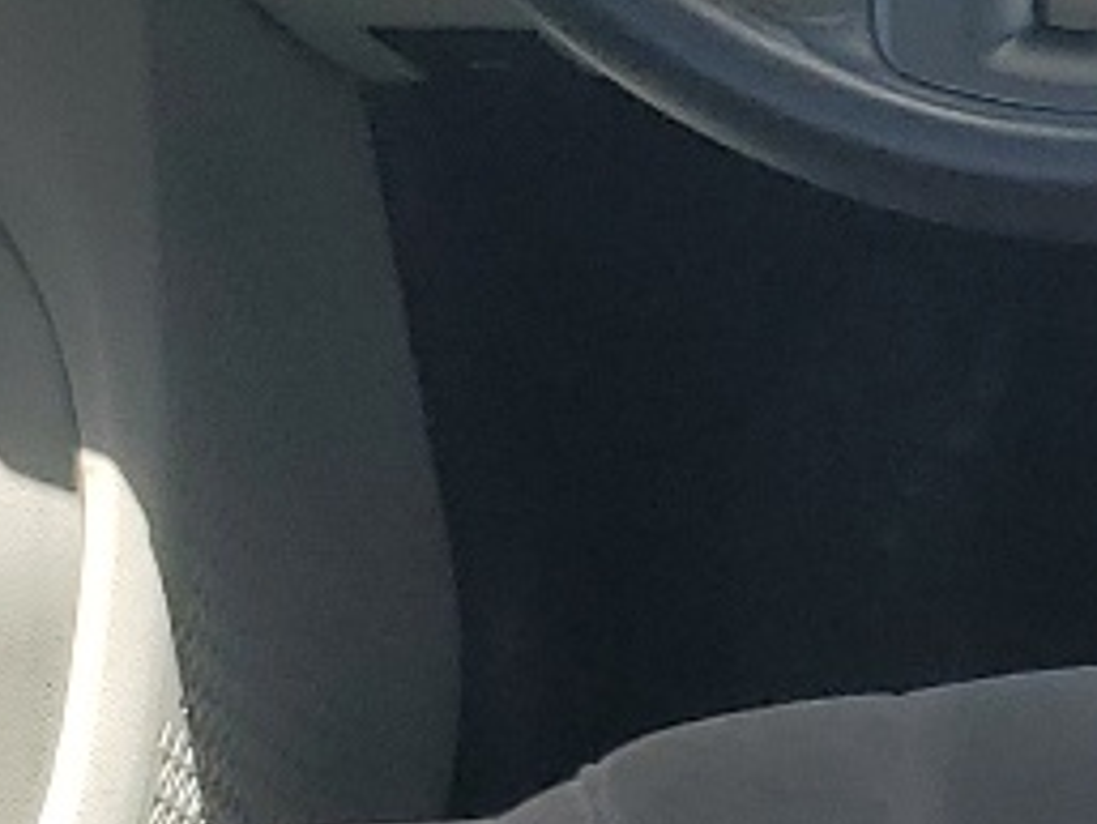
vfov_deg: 9.1
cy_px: 952
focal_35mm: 162
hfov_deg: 10.4
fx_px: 5136
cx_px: 2664
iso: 50
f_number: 1.5
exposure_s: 1/714
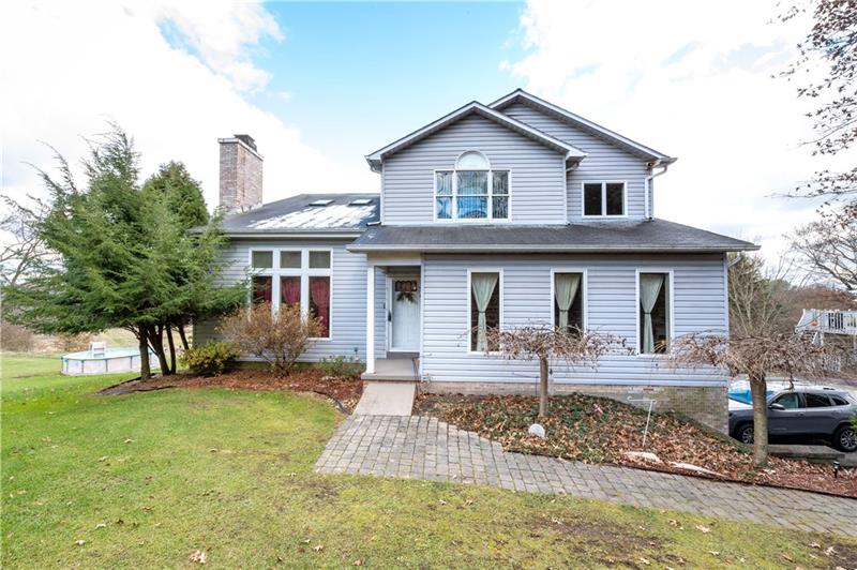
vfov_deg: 81.1
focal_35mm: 14
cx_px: 428
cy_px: 285
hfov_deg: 104.3
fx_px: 333
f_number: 20
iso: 640
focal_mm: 14
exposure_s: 1/30
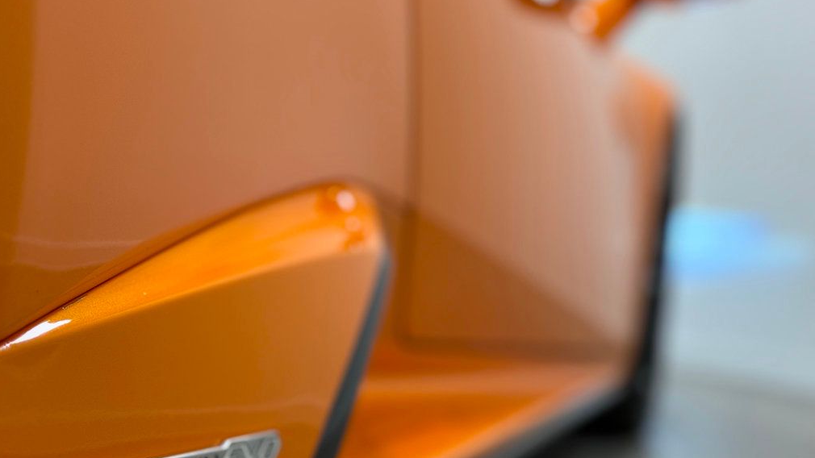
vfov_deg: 22.6
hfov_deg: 39.2
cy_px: 254
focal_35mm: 53
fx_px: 1145
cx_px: 409
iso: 64
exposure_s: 1/209
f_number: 1.78
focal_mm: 6.76
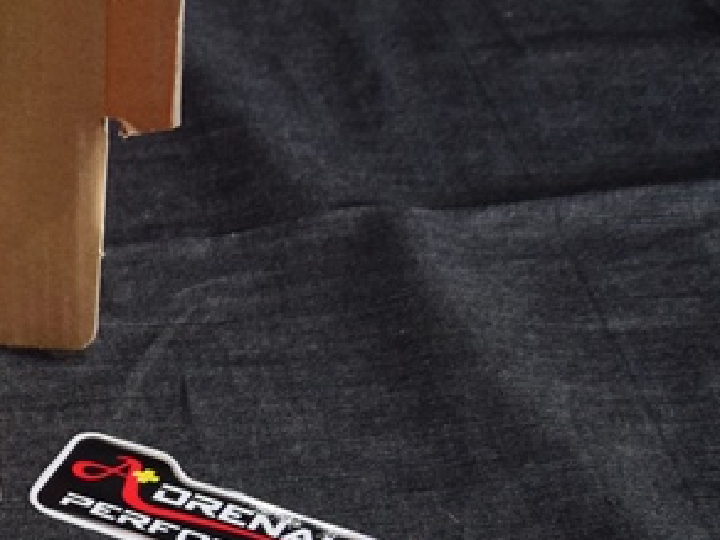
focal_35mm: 79
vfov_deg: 18.1
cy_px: 562
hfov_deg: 22.2
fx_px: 1643
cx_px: -212
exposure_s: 1/60
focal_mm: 20
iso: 1600
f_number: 3.2
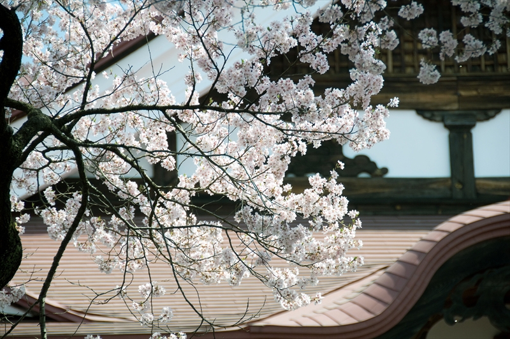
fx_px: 5729
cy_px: 170
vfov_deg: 3.4
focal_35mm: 405
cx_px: 255
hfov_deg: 5.1
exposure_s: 1/500
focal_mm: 270
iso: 200
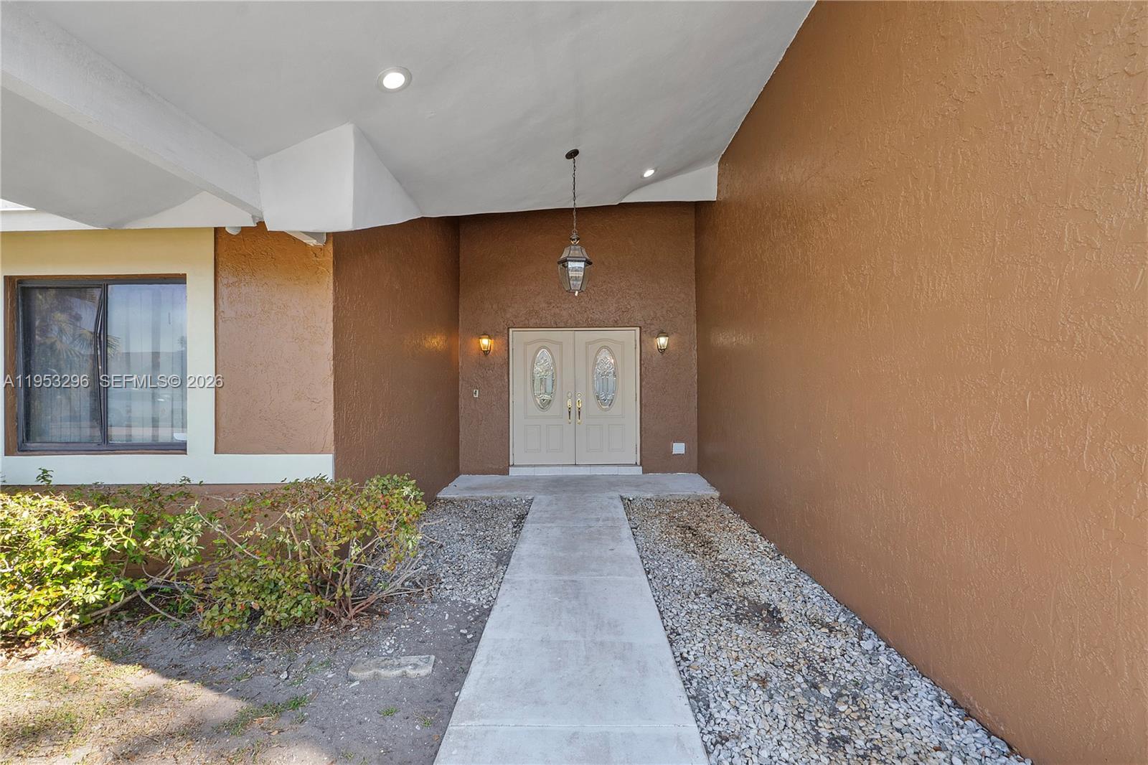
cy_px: 382
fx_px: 478
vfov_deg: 77.3
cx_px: 574
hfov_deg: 100.4
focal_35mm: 15
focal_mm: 10
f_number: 11
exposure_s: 1/30
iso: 100
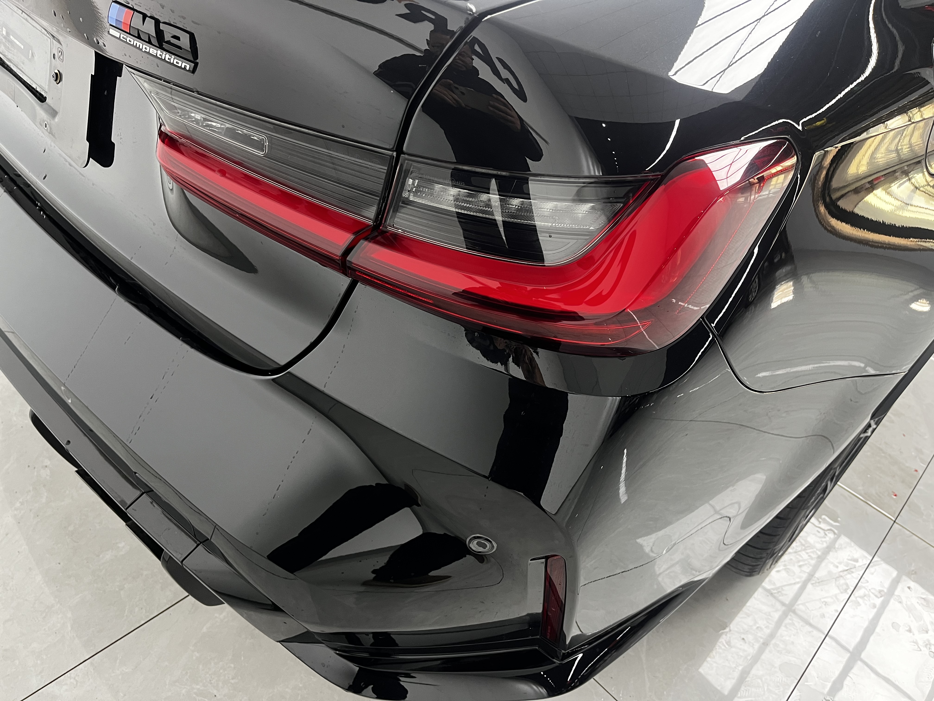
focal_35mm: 26
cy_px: 350
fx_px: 702
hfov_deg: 67.3
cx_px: 467
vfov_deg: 53.1
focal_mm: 5.1
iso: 125
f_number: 1.6
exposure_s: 1/50
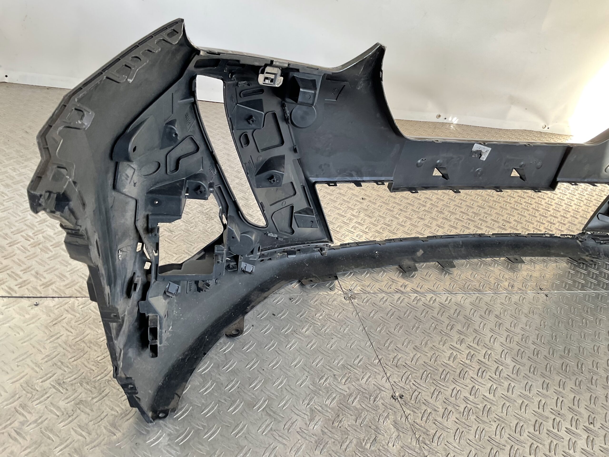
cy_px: 228
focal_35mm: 29
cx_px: 304
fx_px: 510
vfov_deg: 48.2
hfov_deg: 61.7
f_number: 1.8
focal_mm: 3
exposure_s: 1/120
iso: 32
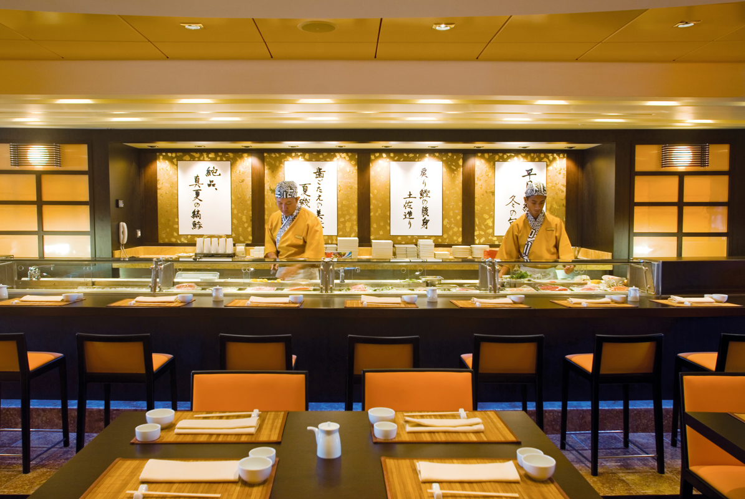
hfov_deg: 61.9
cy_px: 250
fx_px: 622
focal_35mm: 30
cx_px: 372
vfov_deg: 43.7
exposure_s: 1/2
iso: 100
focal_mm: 20
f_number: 5.6
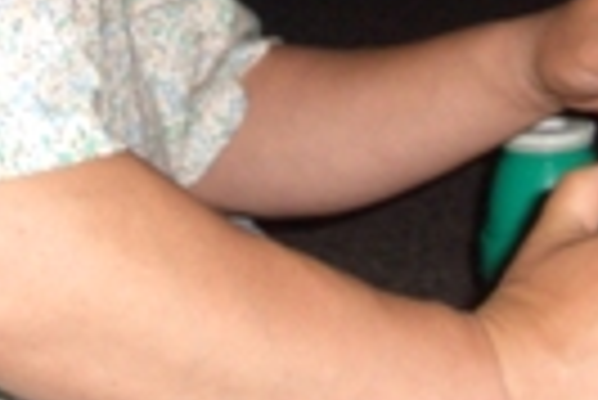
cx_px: 454
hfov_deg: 16.2
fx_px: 2095
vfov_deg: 10.5
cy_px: -198
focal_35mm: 126
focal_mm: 4.8
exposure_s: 1/40
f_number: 4
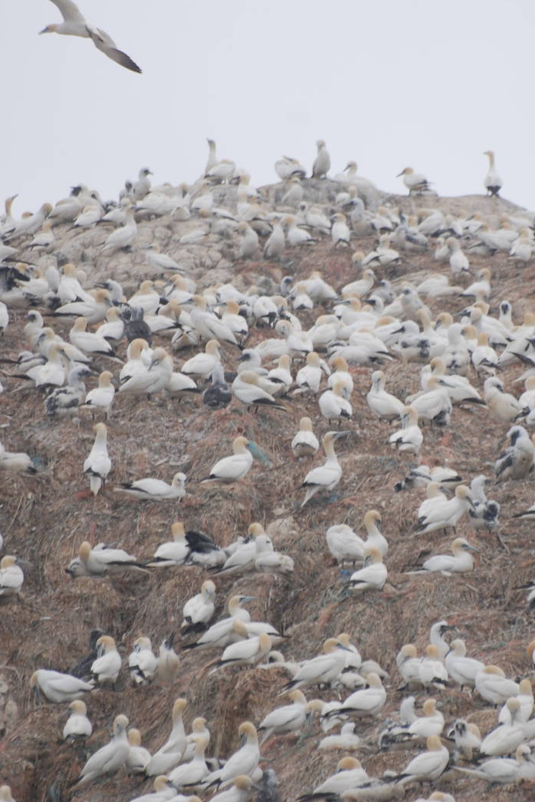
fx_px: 15437
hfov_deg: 2.0
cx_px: 368
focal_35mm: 693
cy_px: 396
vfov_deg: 3.0
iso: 200
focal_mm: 300
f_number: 5.6
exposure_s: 1/640
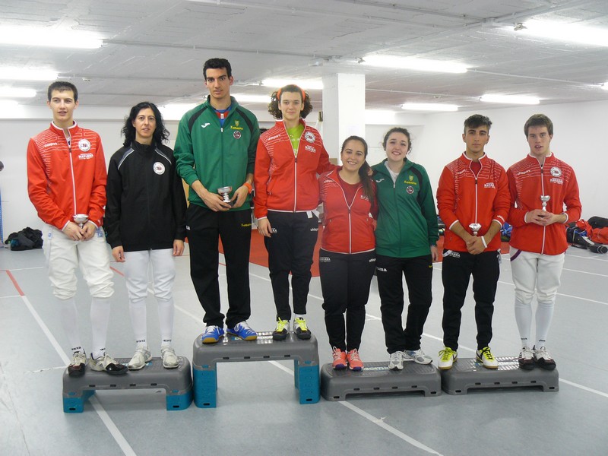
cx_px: 304
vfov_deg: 39.7
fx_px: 632
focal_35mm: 36
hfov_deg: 51.4
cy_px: 228
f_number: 2.8
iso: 125
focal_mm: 6
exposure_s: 1/30
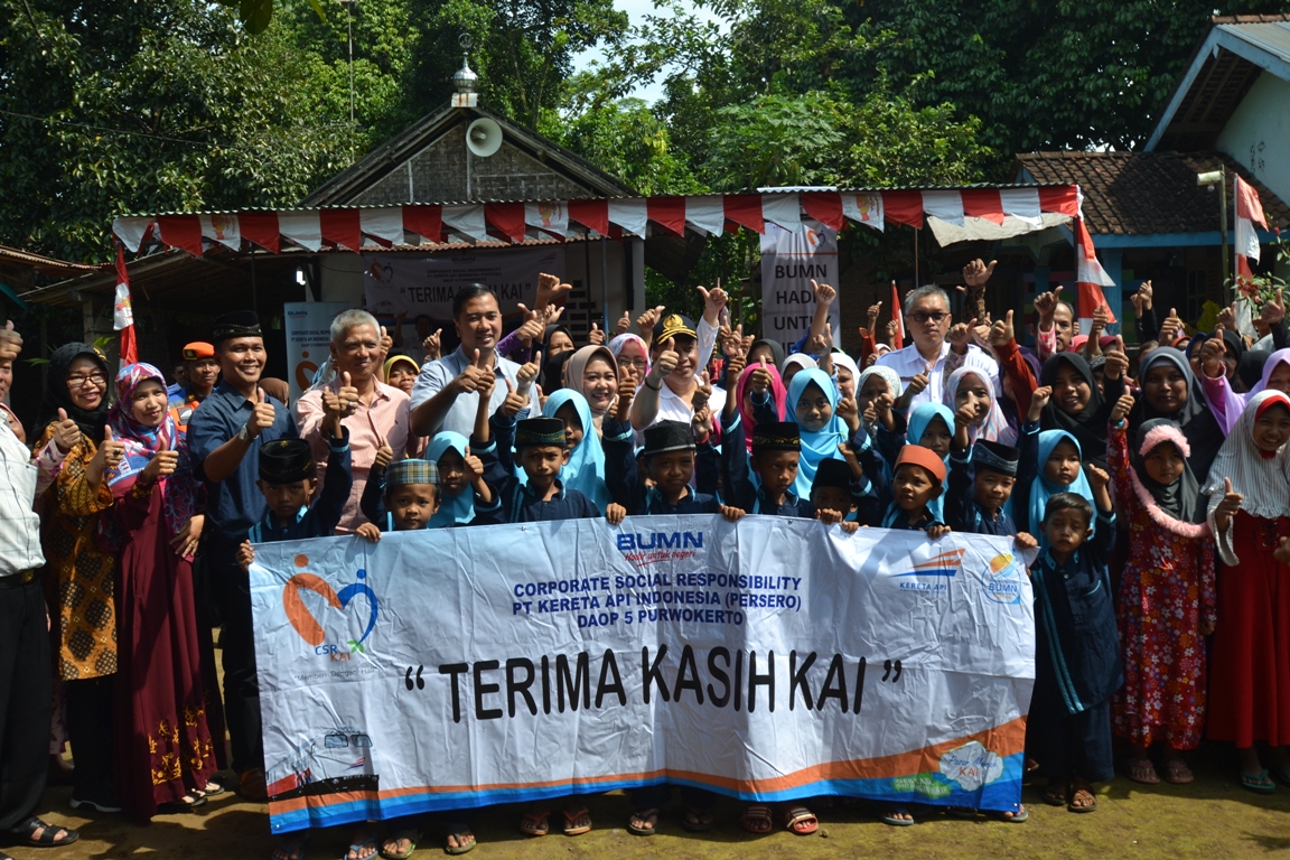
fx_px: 1075
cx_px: 645
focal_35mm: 30
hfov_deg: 61.9
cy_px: 430
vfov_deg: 43.6
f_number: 6.3
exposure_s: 1/160
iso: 100
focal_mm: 20
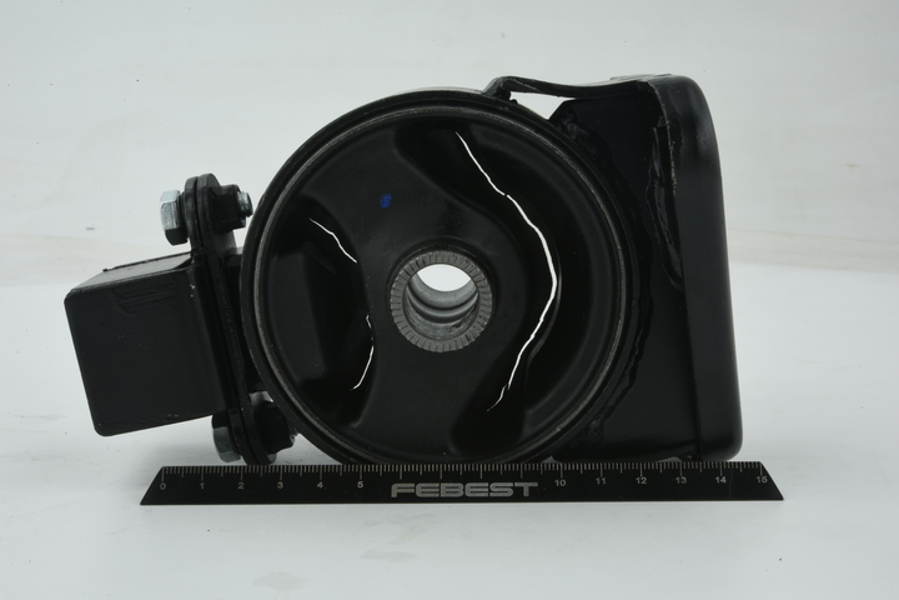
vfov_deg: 22.6
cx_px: 450
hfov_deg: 33.4
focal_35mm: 60
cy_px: 300
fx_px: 1498
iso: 64
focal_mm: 60
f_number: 36
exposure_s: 1/2.5
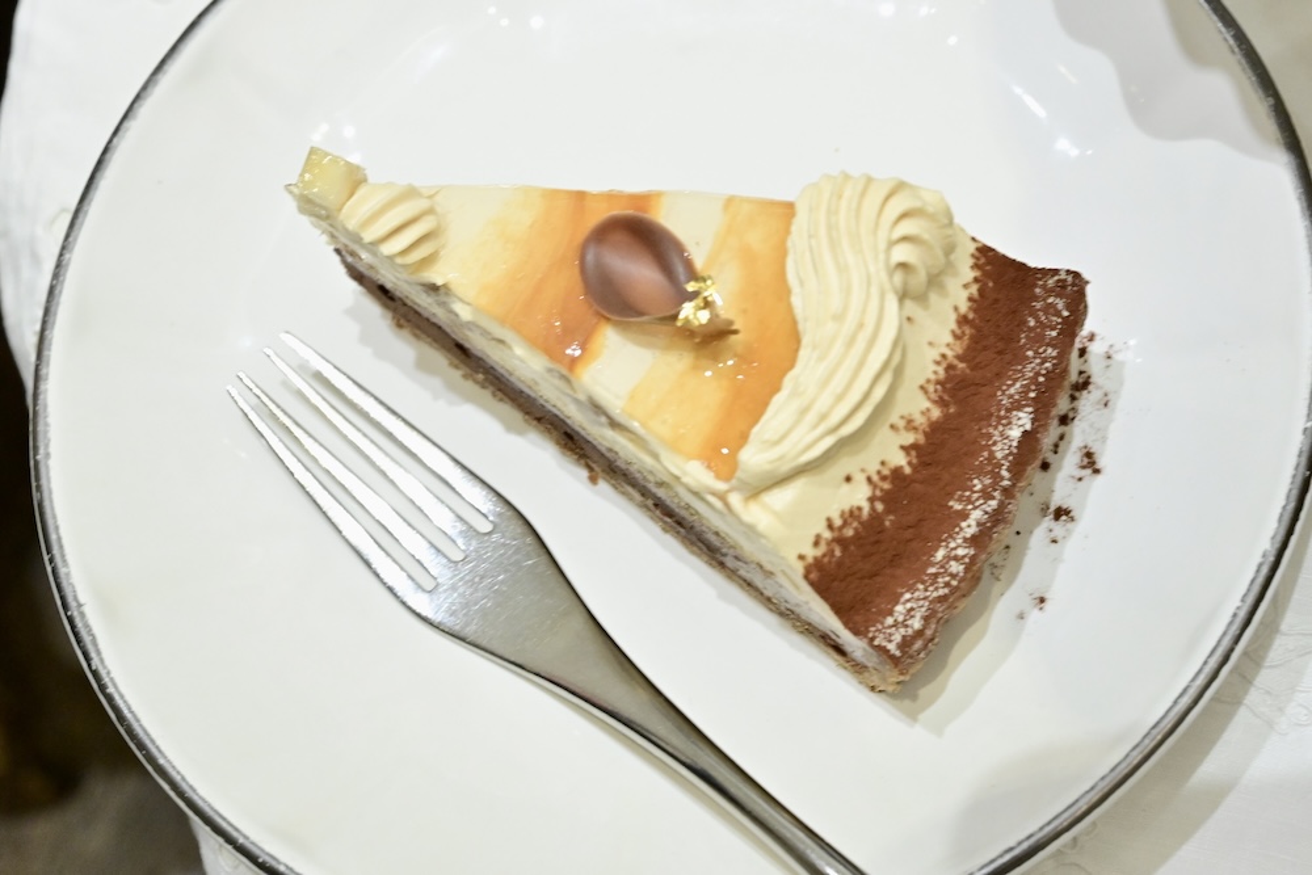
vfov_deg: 22.6
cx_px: 656
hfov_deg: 33.4
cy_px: 438
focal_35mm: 60
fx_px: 2187
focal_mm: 60
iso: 6400
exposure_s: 1/160
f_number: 9
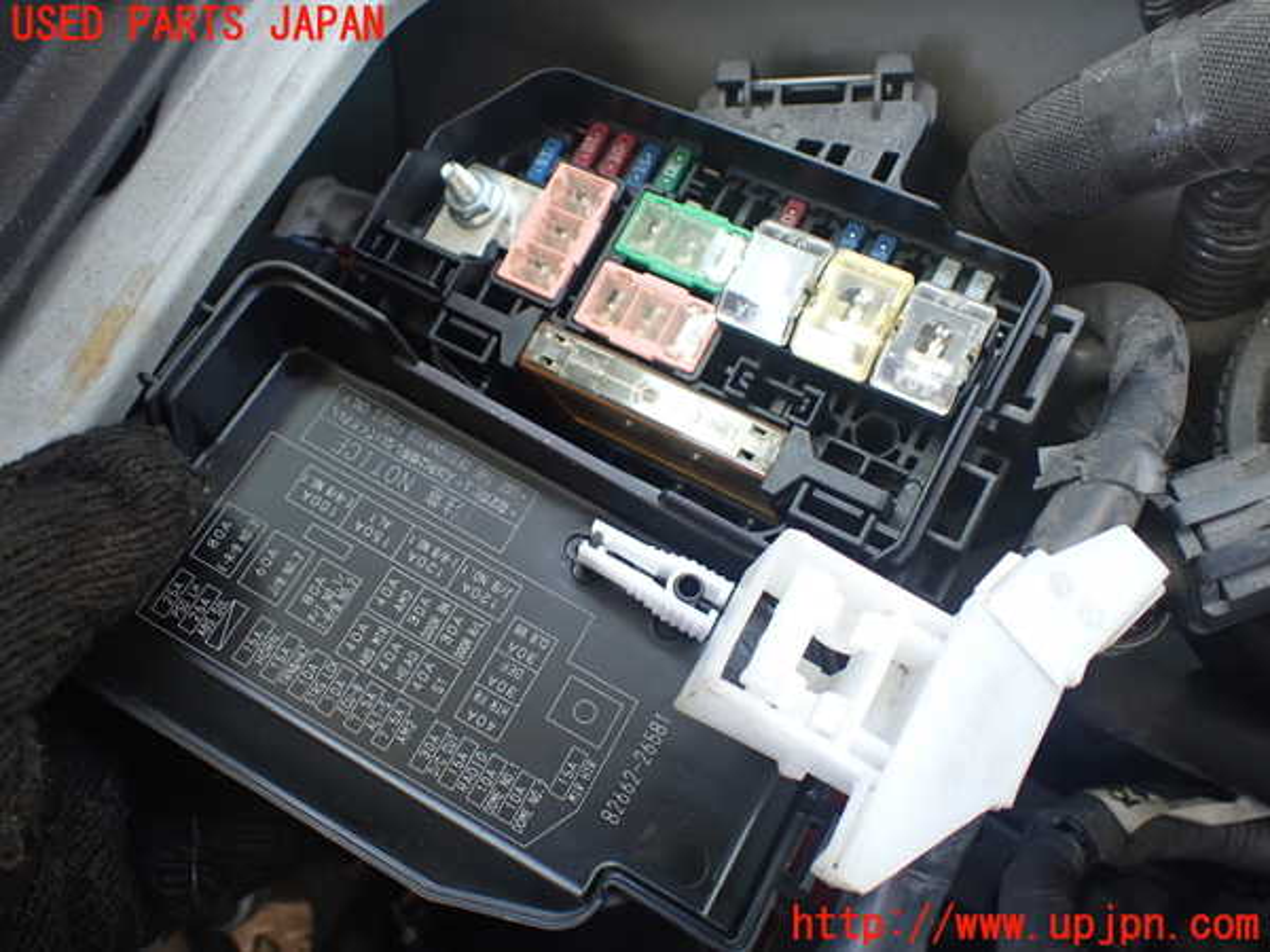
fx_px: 1101
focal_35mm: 30
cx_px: 635
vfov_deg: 46.8
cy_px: 476
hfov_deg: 60.0
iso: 200
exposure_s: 1/125
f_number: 2.3
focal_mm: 5.4
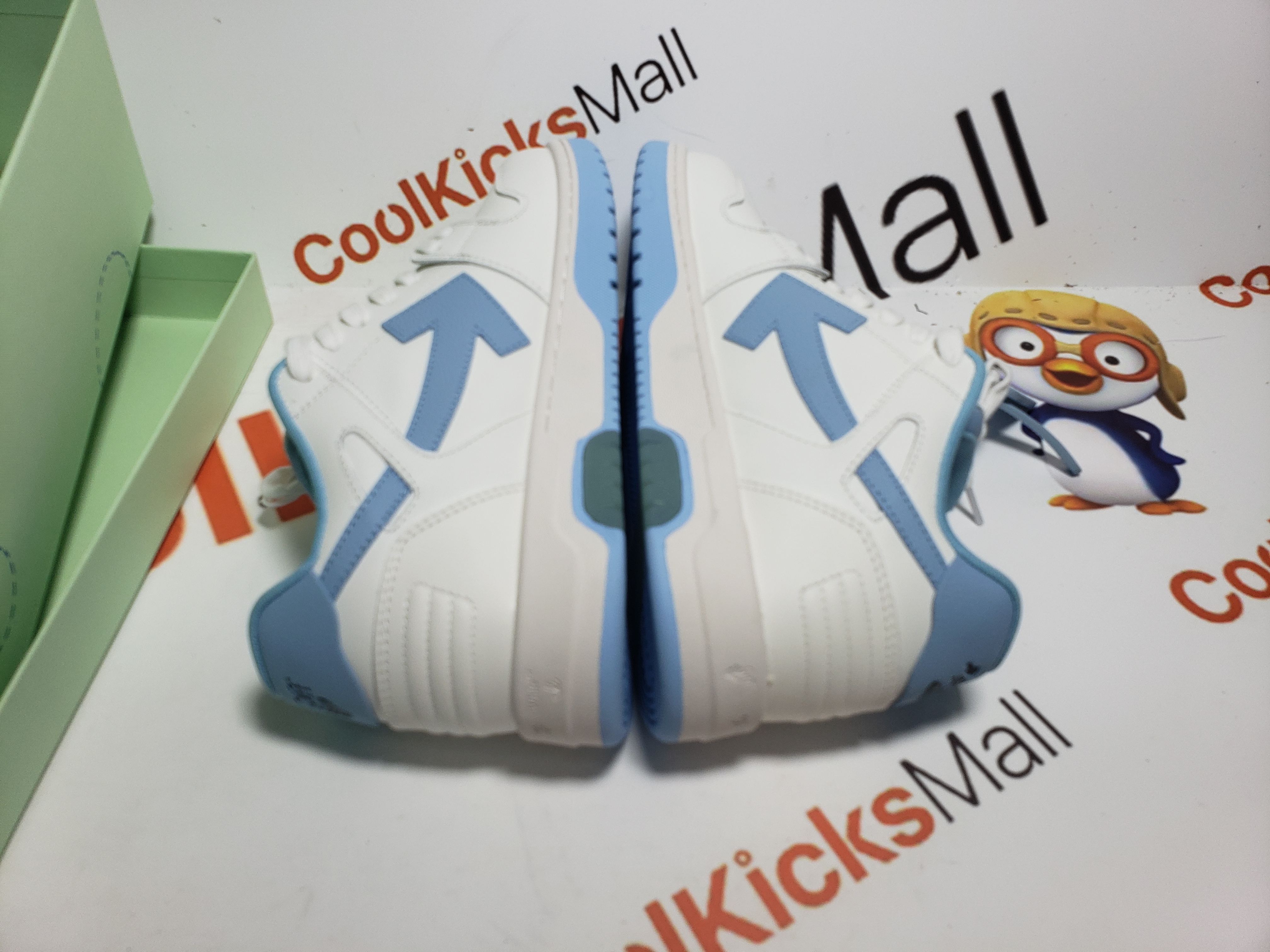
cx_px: 635
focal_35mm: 26
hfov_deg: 67.3
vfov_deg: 53.1
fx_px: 954
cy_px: 476
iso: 50
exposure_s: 1/328
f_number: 2.4
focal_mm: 4.3
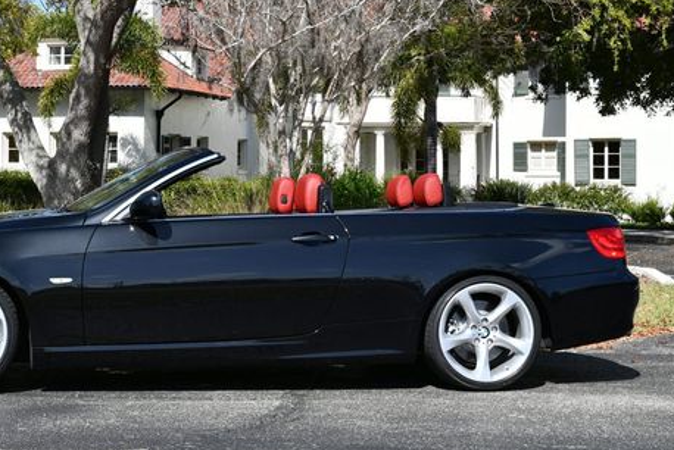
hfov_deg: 24.9
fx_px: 1517
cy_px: 144
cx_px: 233
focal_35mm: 81
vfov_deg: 16.8
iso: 110
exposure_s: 1/250
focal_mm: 29
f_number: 8
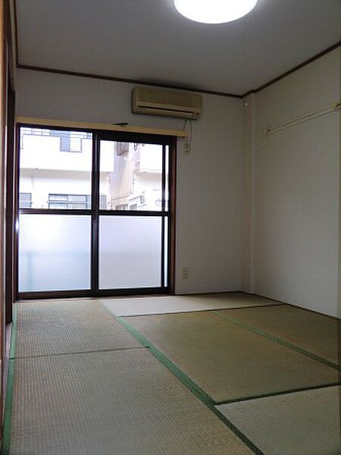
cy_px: 228
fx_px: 381
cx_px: 170
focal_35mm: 29
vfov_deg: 61.7
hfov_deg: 48.2
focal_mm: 5.2
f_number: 3.5
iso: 64
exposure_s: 1/80
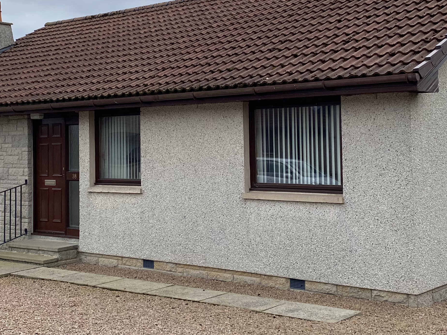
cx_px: 197
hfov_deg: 33.7
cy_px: 124
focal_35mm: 57
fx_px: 736
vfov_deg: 25.6
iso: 32
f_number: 1.8
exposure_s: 1/2410
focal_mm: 4.25
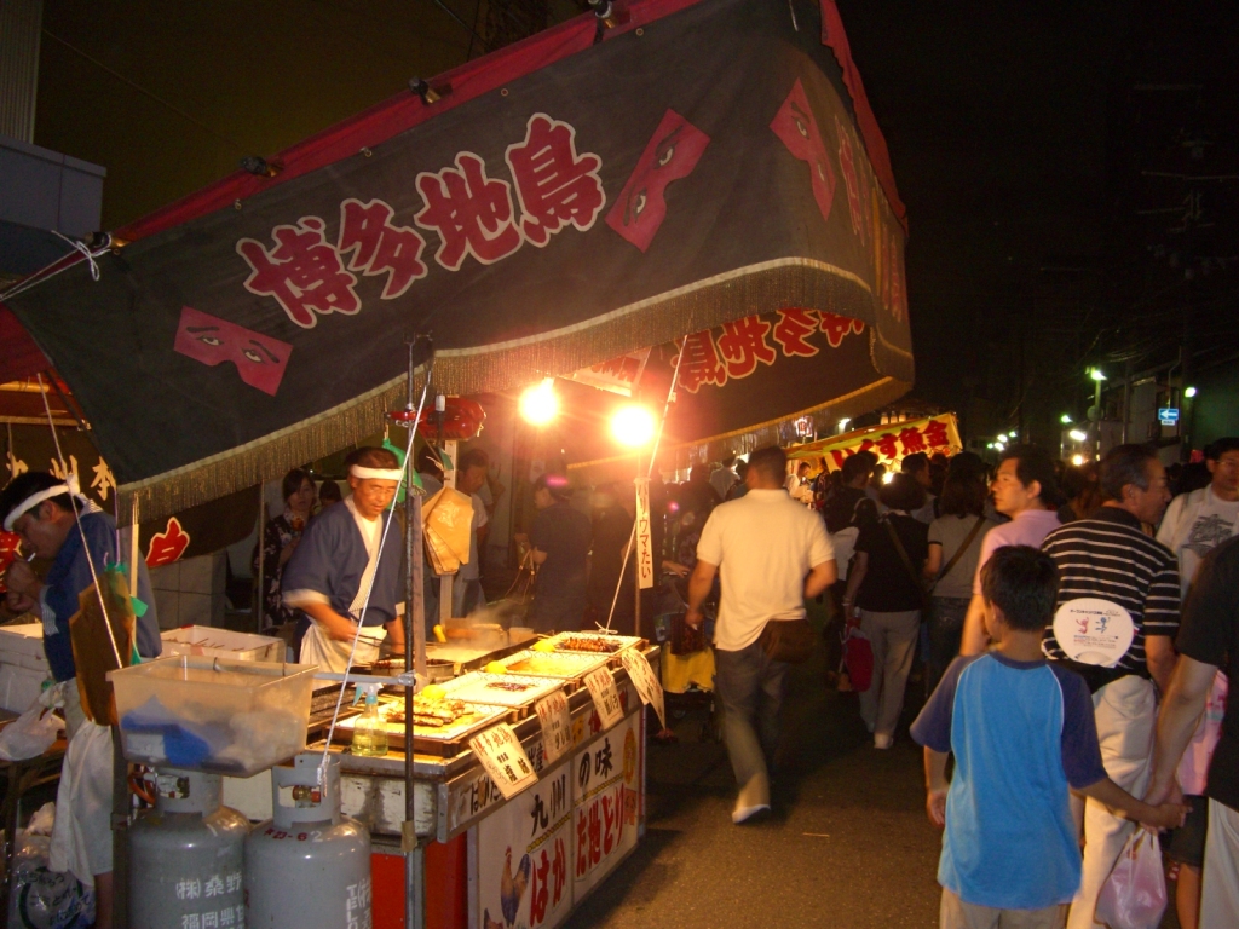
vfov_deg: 37.7
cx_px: 620
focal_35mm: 38
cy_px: 464
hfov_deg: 49.0
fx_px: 1360
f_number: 2.8
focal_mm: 7.9
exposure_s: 1/15
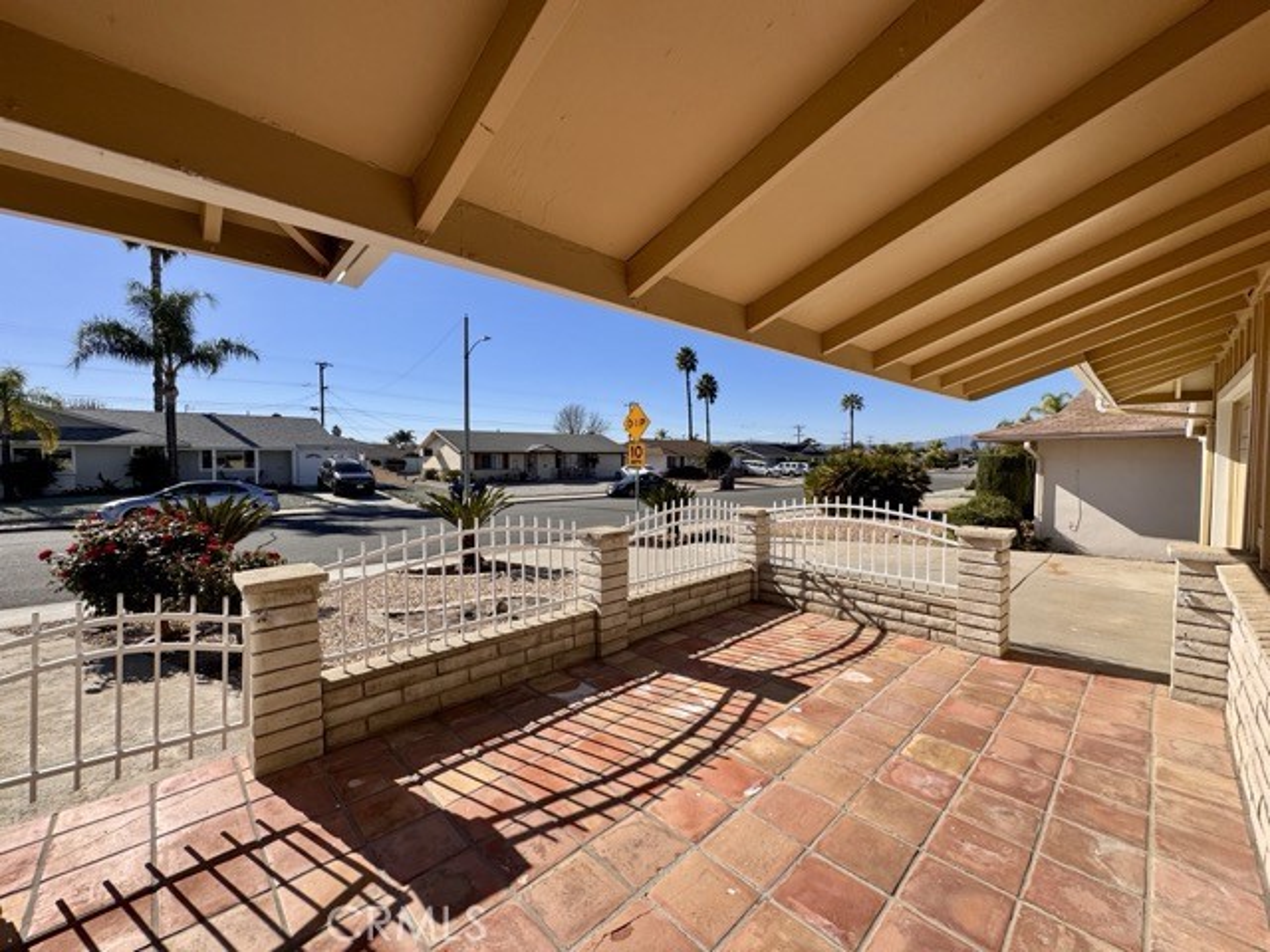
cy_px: 476
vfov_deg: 85.7
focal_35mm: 14
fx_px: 514
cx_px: 635
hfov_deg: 102.1
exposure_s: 1/2674
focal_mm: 2.22
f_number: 2.2
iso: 50
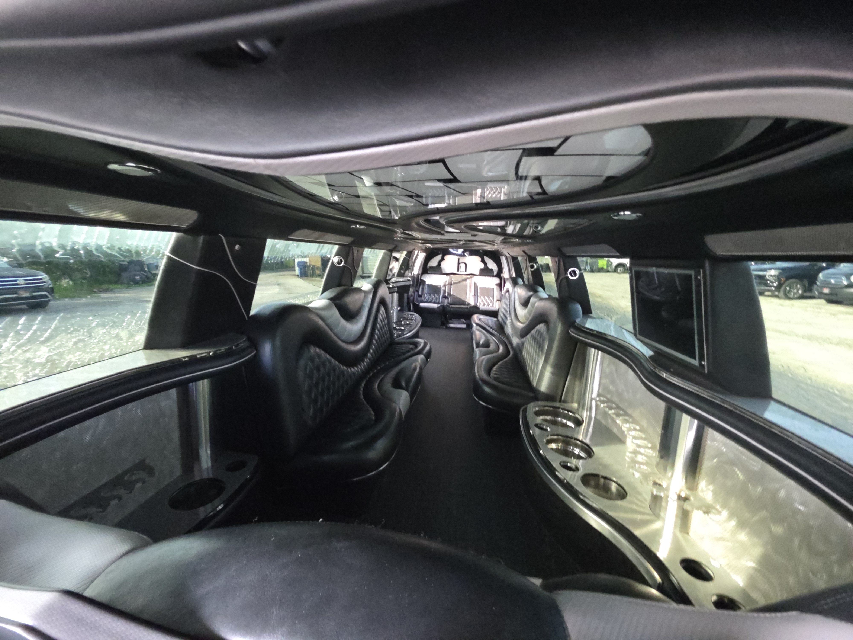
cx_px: 426
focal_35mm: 13
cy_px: 320
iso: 1000
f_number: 1.9
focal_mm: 2.2
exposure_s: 1/60
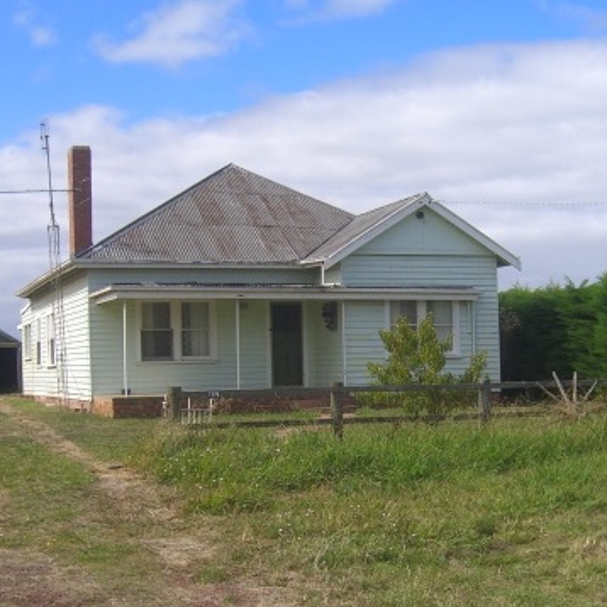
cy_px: 294
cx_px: 315
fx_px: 932
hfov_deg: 36.1
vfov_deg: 36.1
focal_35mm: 47
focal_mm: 7.9
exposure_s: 1/200
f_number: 8
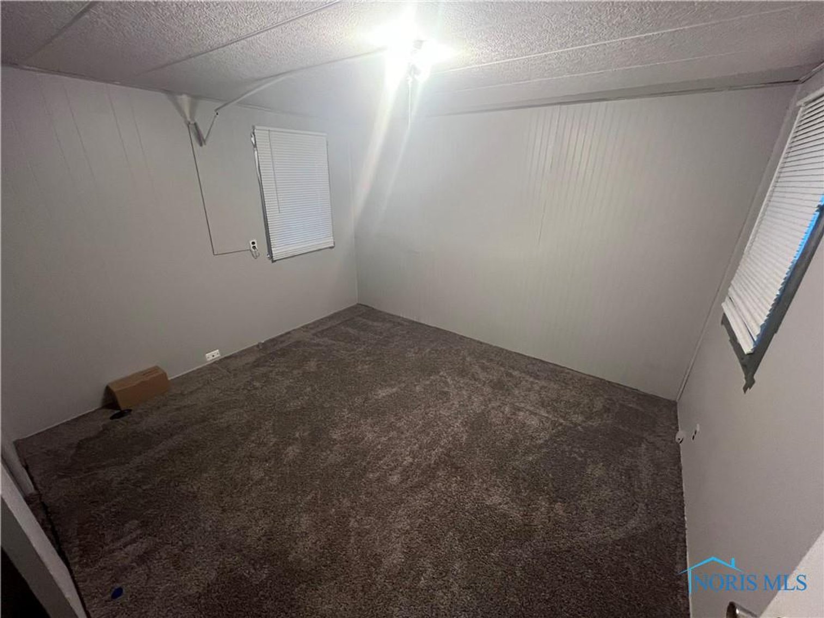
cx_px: 412
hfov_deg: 106.2
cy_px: 309
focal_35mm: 13
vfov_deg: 89.9
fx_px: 309
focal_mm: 1.57
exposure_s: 1/60
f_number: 1.8
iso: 400
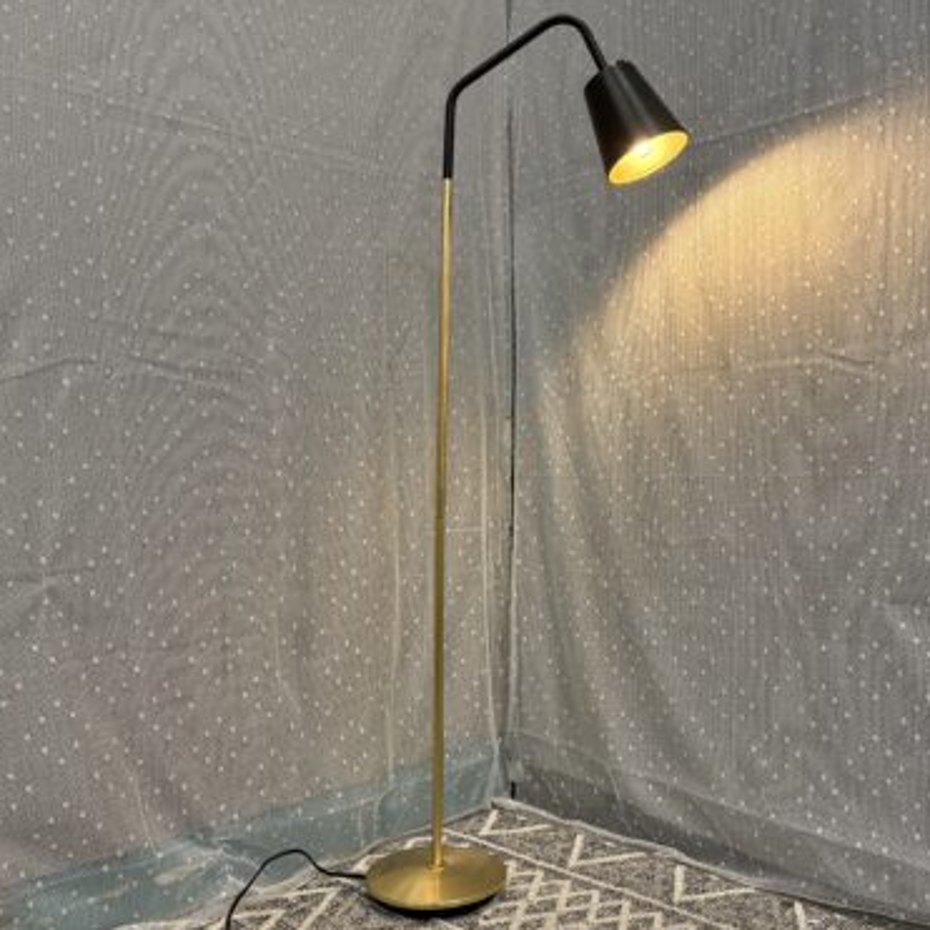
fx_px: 942
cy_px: 465
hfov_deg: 52.4
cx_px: 529
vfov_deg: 52.5
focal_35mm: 31
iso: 200
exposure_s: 1/60
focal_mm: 5.96
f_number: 1.6
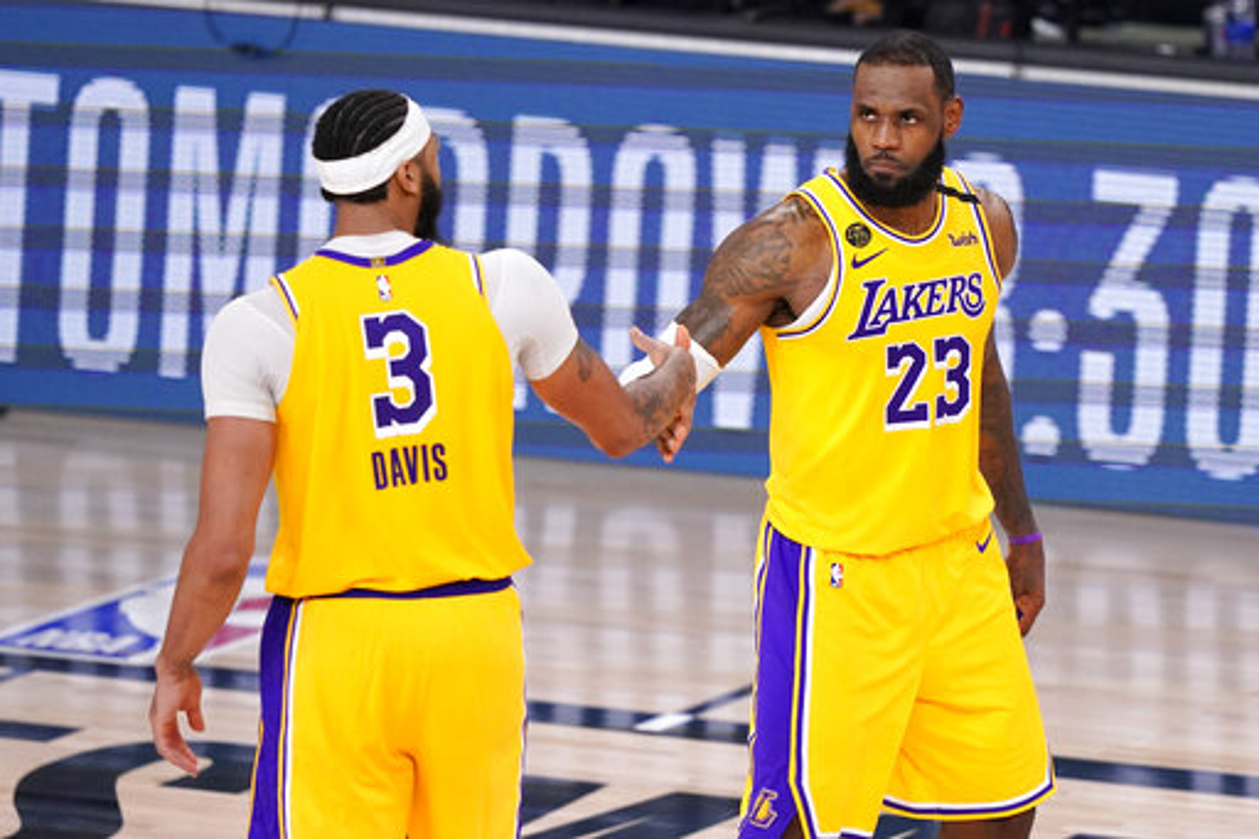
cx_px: 630
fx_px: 13984
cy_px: 420
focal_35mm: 400
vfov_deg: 3.4
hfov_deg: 5.2
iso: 4000
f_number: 2.8
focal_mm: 400
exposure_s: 1/2000
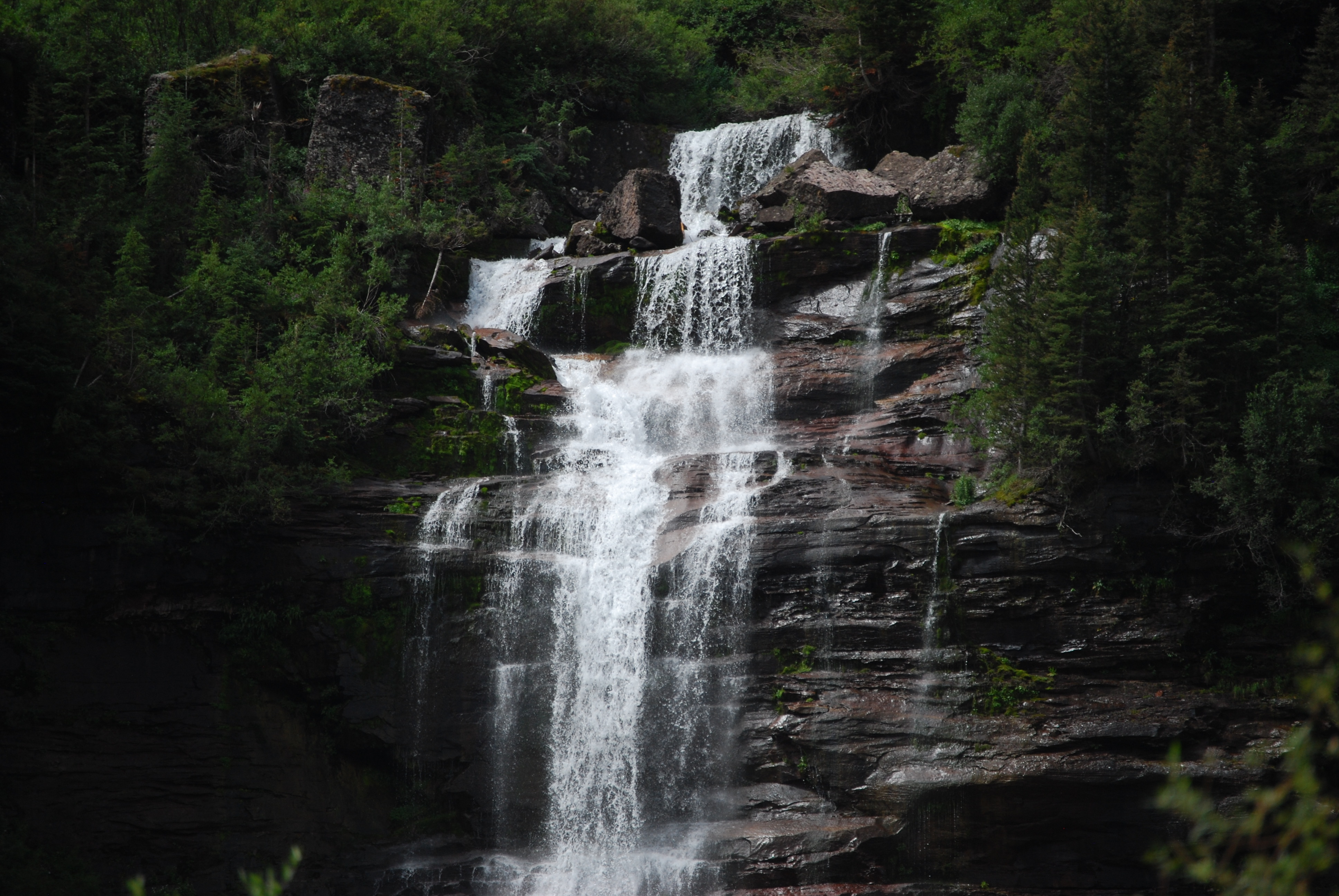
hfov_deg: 6.9
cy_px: 448
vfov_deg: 4.6
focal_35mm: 300
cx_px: 670
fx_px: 11172
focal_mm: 200
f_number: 5.6
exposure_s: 1/800
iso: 200
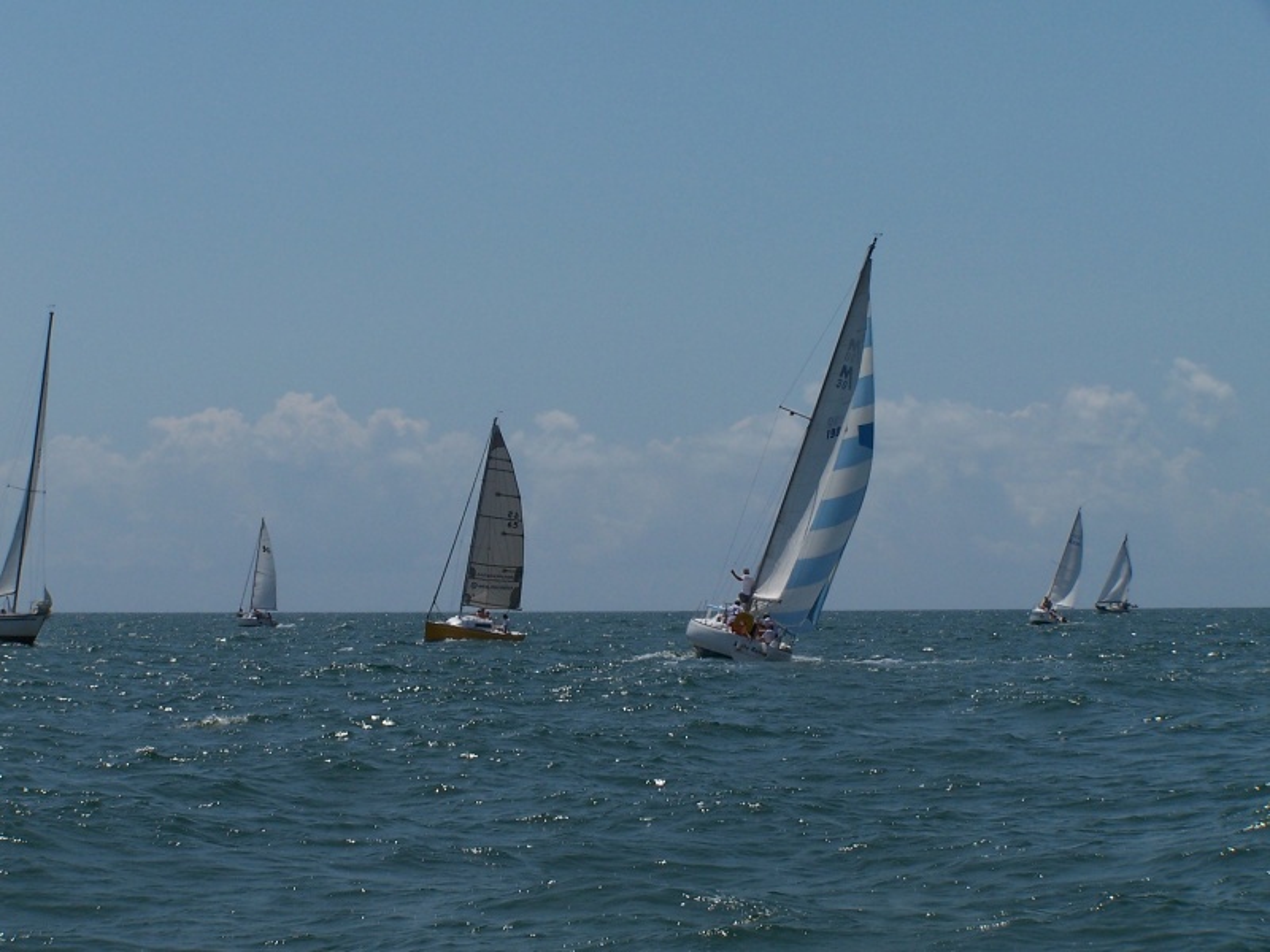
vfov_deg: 15.7
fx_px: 3449
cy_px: 476
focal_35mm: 94
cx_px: 635
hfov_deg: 20.9
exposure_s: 1/1000
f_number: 6.3
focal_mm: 15.6
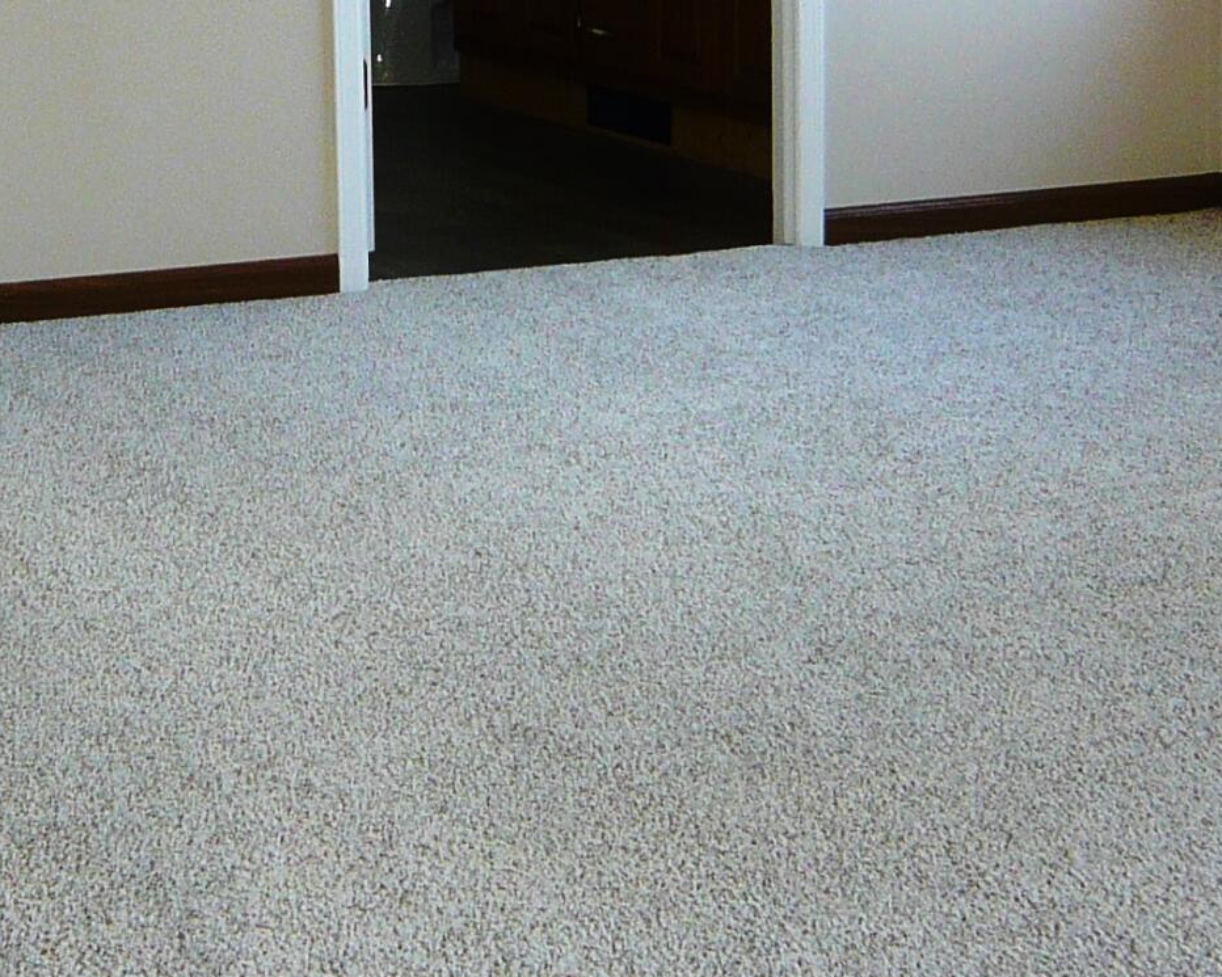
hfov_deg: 21.7
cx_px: 413
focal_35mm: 88
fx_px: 3182
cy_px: -35
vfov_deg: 17.0
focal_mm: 4.6
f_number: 2.8
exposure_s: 1/30
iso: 100
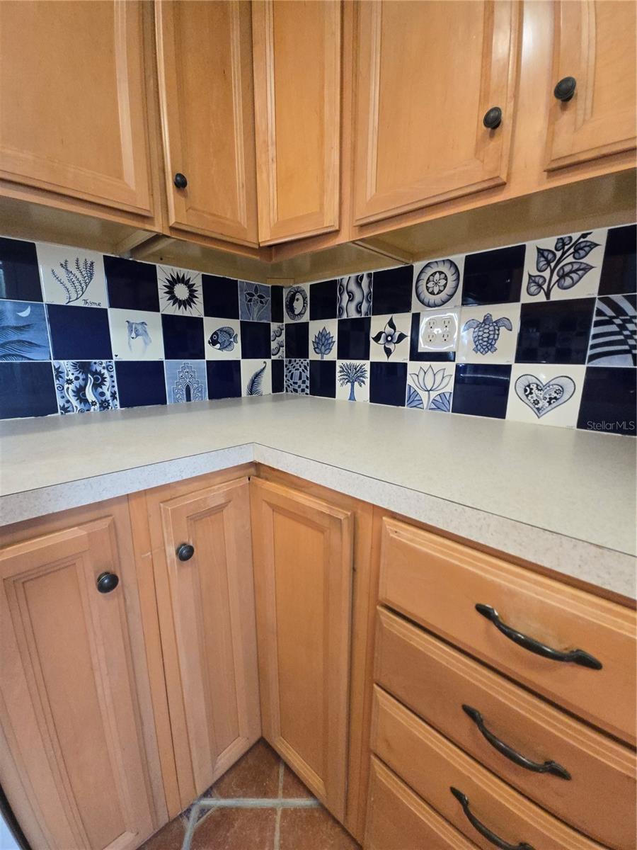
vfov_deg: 106.2
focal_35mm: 13
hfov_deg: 89.9
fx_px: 319
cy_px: 425
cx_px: 318
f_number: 2.2
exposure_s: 1/60
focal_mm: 1.7
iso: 160
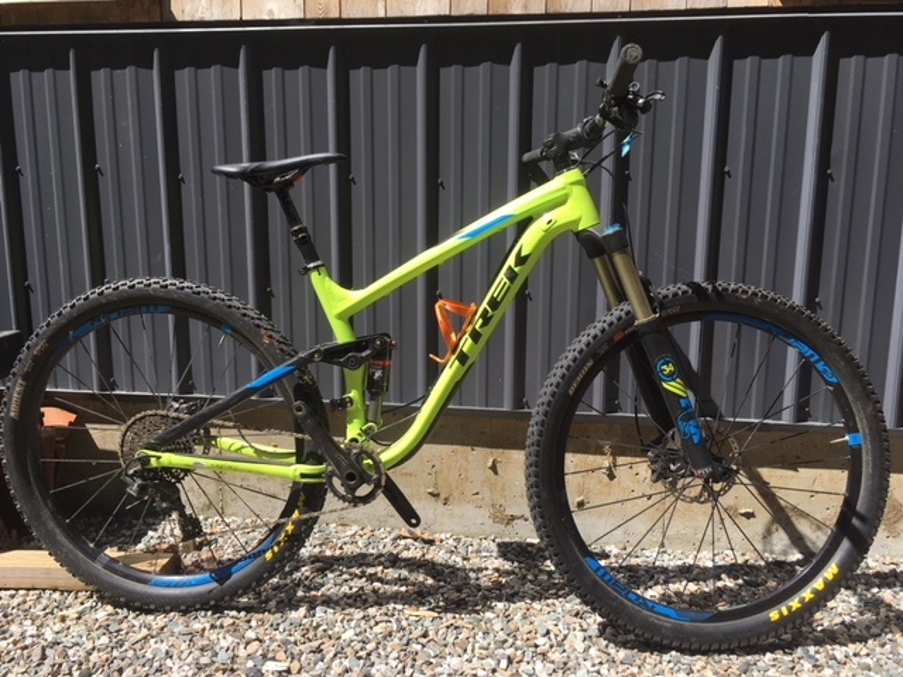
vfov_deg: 48.2
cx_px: 452
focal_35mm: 29
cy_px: 338
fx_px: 756
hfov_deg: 61.7
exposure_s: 1/1148
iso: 25
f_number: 2.2
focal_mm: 4.15
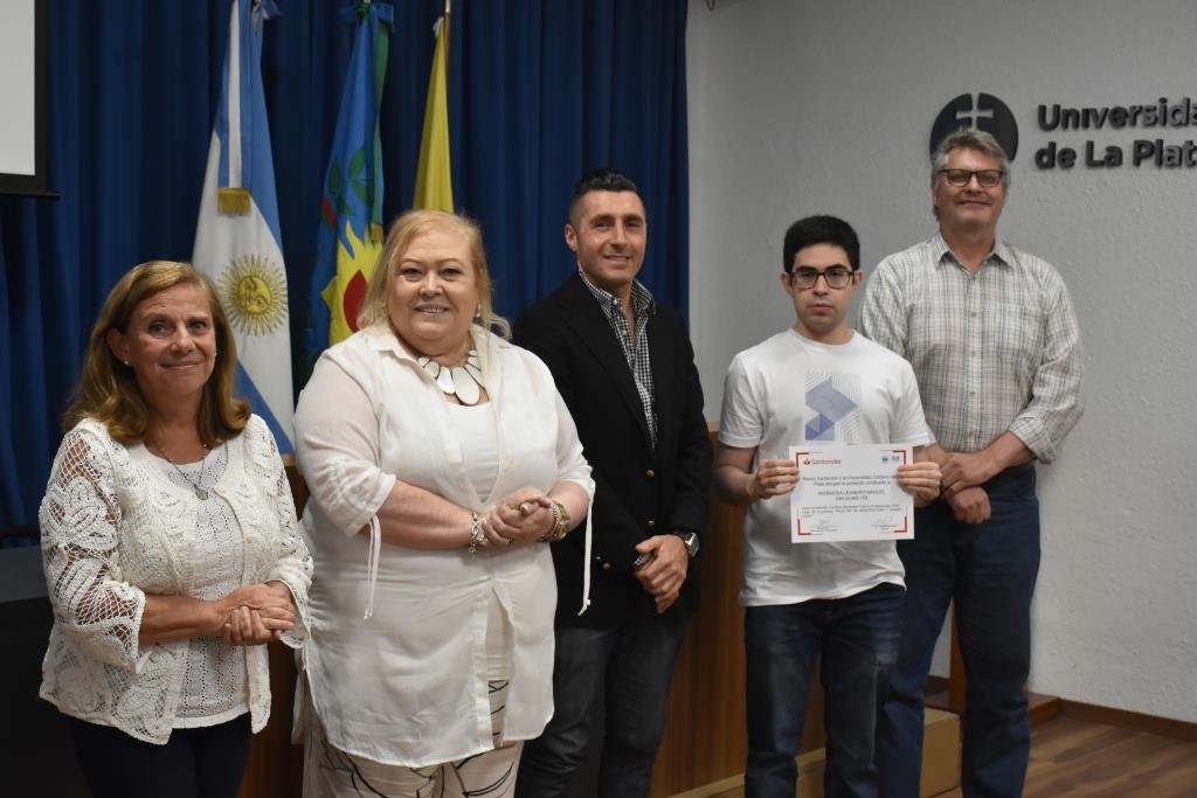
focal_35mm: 52
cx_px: 598
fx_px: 1746
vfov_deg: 25.8
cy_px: 399
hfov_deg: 37.8
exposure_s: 1/125
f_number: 5.6
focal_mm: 35
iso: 1600
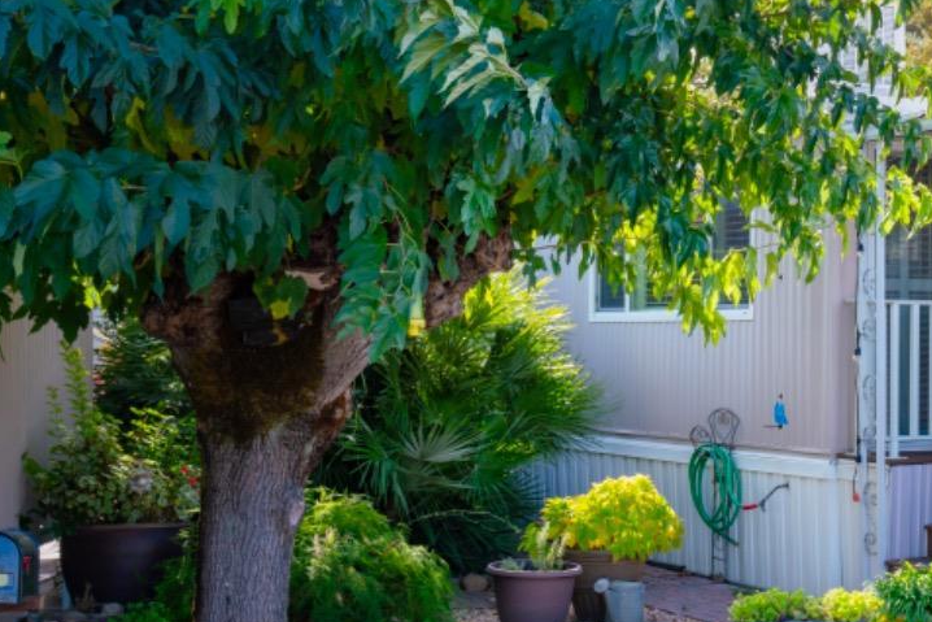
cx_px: 945
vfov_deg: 19.2
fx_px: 1838
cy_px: 332
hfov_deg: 26.8
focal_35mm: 71
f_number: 8
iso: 100
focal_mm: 34
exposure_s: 1/60
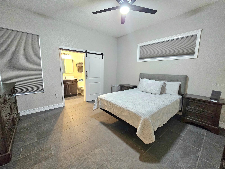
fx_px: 84
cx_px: 112
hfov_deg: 106.2
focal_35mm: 13
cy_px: 84
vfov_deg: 89.9
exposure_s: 1/30
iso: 640
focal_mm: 2.2
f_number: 2.2
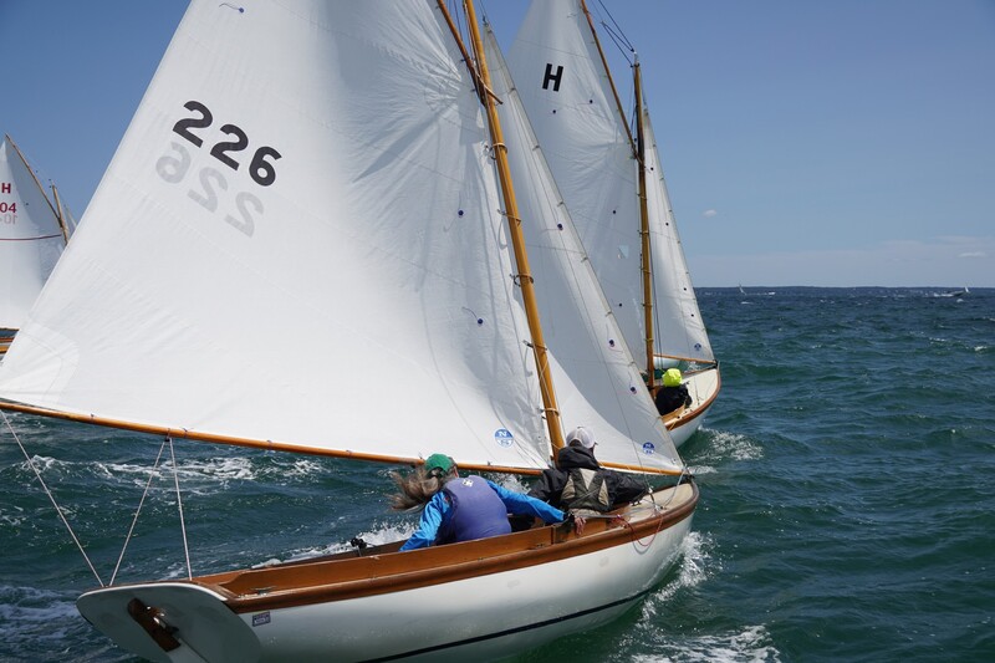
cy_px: 332
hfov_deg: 46.4
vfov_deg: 31.9
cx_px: 498
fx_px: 1161
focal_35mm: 42
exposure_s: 1/1250
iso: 100
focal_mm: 28
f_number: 5
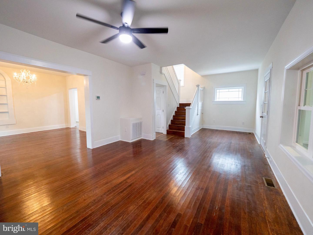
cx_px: 156
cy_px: 118
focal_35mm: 14
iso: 400
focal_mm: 7
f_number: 2.8
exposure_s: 1/60
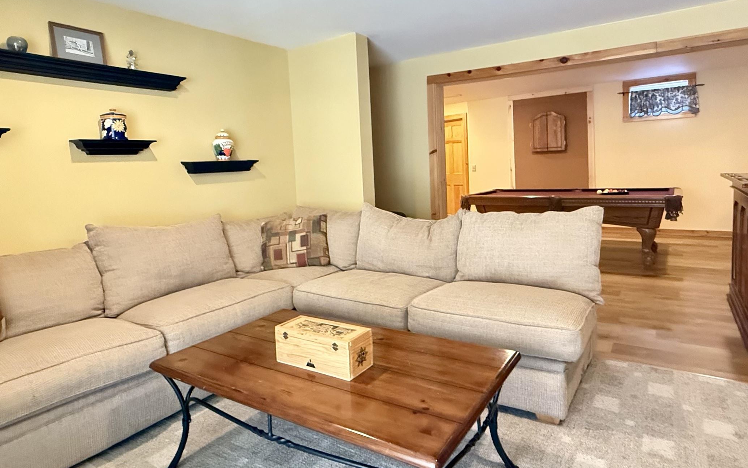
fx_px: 448
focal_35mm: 22
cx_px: 399
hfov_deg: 79.5
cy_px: 192
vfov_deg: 54.7
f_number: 2.2
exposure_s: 1/60
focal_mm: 2.22
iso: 1250
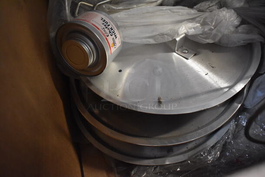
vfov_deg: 48.0
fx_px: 199
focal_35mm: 27
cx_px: 132
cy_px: 88
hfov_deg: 67.3
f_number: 3.5
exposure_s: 1/125
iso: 5000
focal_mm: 18
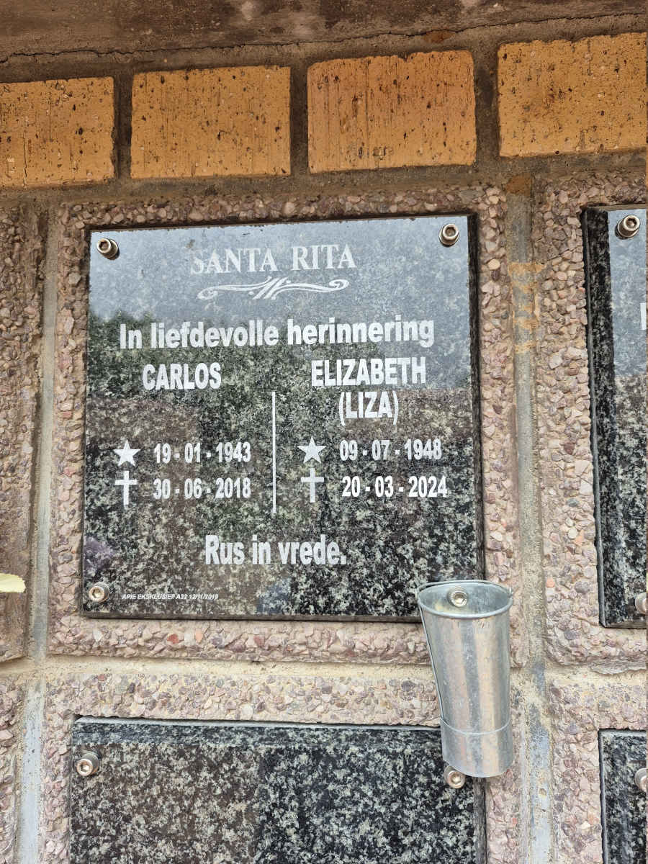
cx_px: 324
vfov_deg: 73.9
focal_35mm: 23
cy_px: 432
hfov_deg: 58.9
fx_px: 574
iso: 100
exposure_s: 1/180
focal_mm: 5.4
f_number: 1.8
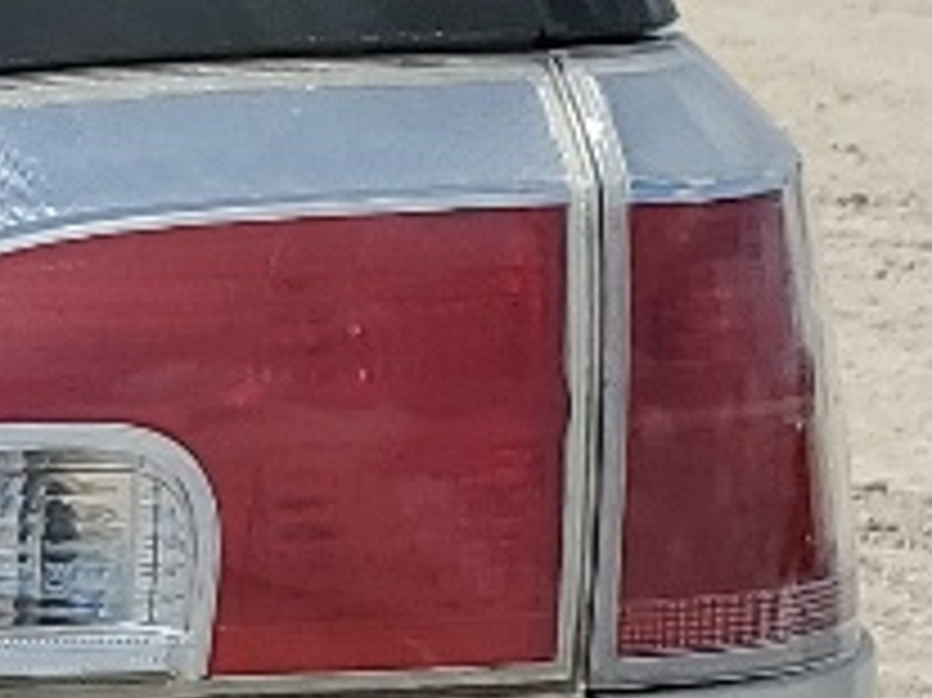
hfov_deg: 8.6
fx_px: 5409
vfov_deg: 7.3
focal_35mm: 201
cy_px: 829
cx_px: -1607
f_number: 1.5
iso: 50
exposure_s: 1/10000
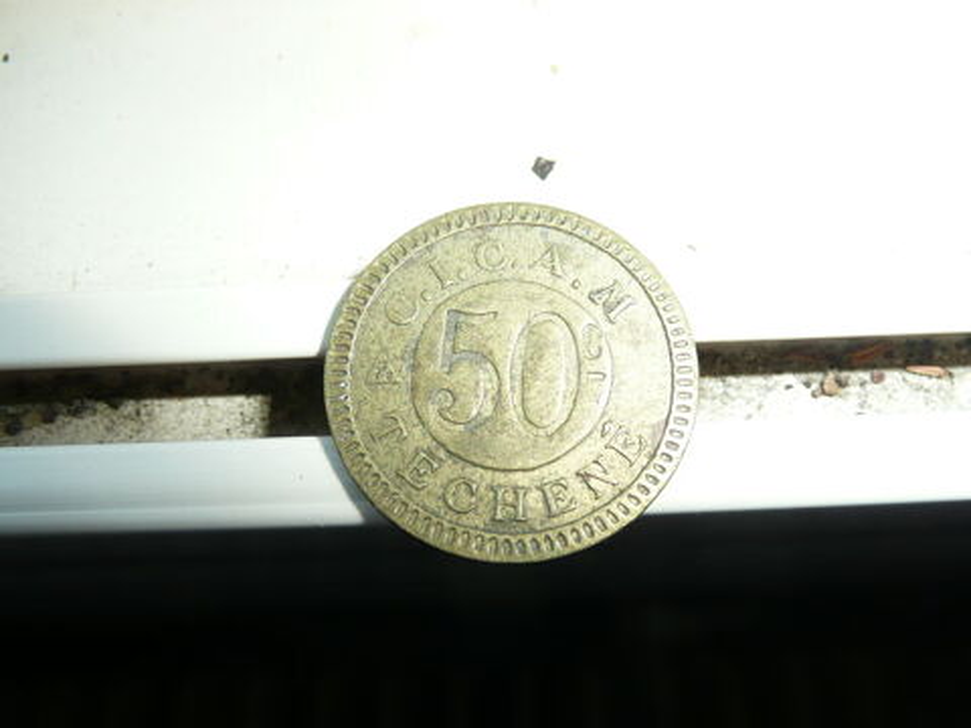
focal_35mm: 41
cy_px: 364
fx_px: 1150
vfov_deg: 35.1
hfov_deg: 45.8
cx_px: 486
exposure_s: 1/30
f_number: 3.6
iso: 100
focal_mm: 5.5
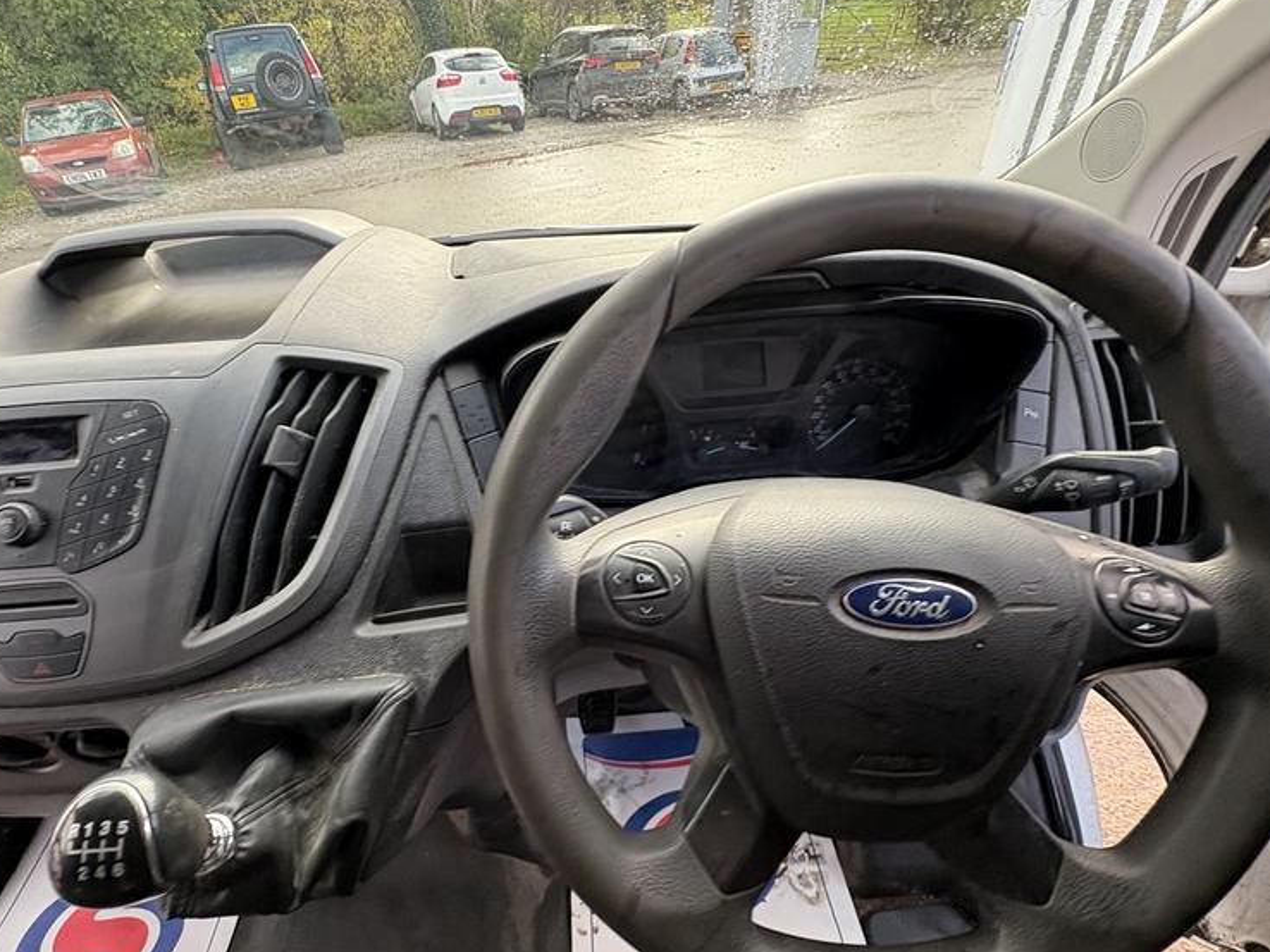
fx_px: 623
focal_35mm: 17
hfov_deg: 90.8
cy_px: 499
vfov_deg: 74.6
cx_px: 580
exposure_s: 1/99
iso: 125
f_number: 2.2
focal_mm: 2.22
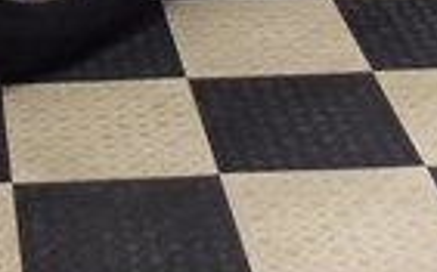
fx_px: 1833
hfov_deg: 13.3
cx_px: -34
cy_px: -393
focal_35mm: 154
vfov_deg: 7.9
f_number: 2.4
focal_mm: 3.3
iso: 40
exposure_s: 1/30
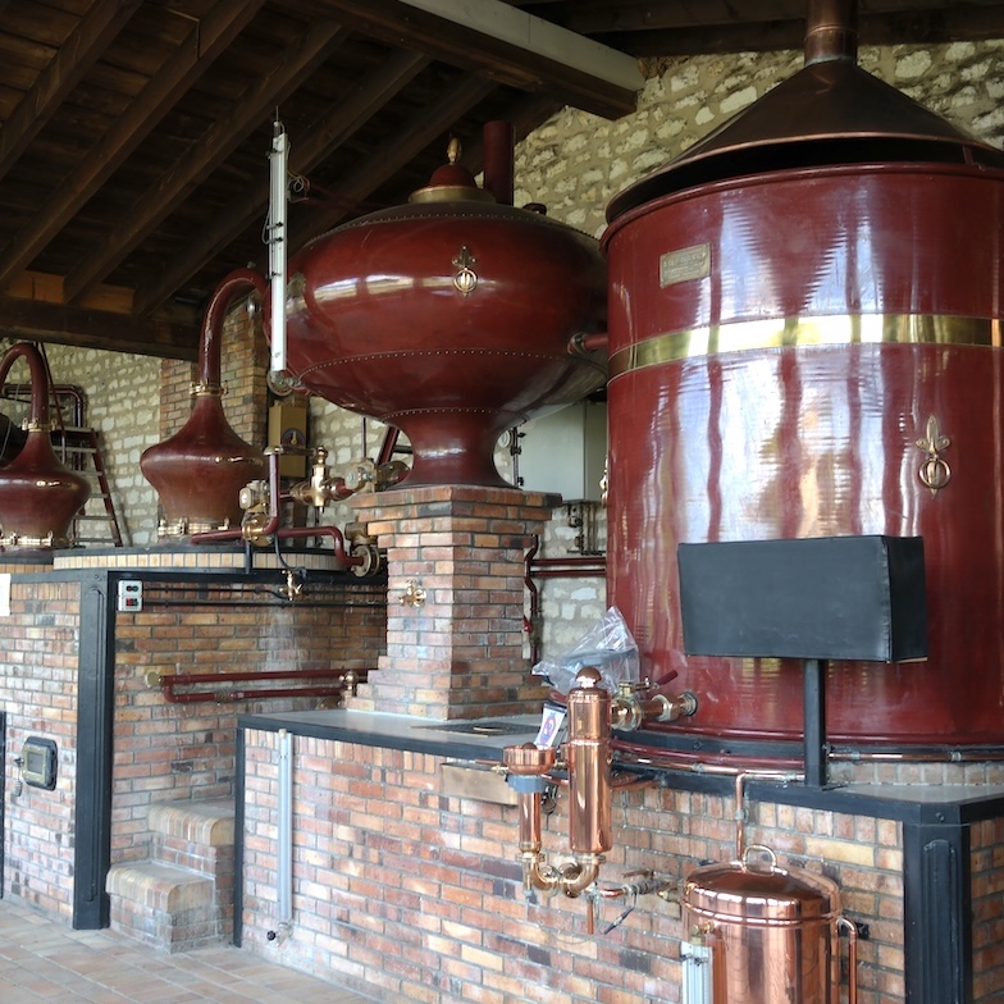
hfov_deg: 42.8
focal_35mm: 39
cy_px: 510
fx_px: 1280
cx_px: 452
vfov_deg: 42.8
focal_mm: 20
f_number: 3.5
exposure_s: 1/60
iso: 200
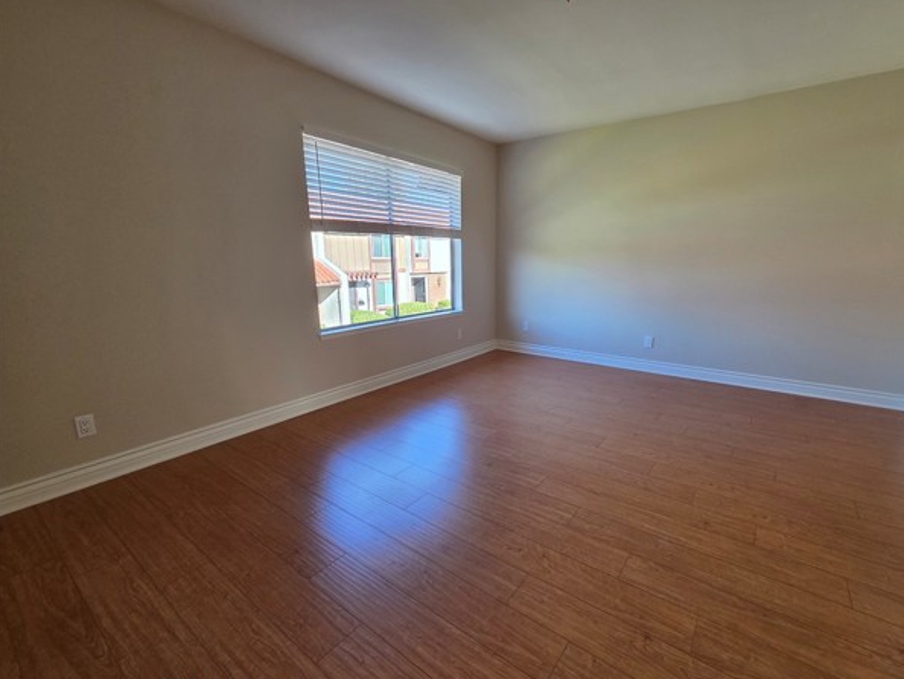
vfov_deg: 85.7
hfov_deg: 101.9
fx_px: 366
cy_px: 350
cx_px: 481
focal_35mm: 14
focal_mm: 2.2
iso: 125
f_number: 2.2
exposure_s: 1/120
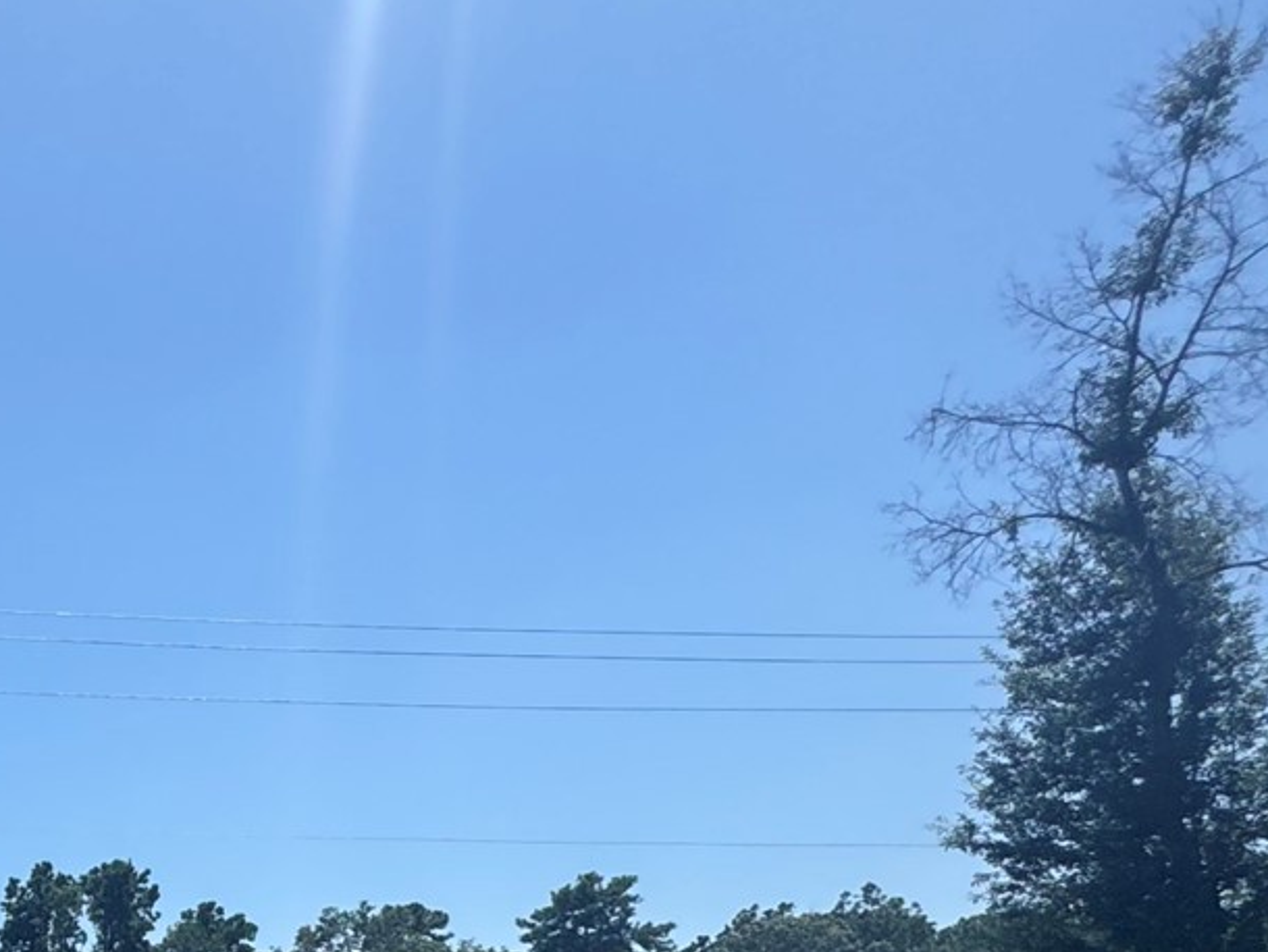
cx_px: -559
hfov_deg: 28.7
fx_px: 1722
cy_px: 1122
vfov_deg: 27.4
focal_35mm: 47
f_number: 2.2
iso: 40
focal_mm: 2.22
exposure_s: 1/1789
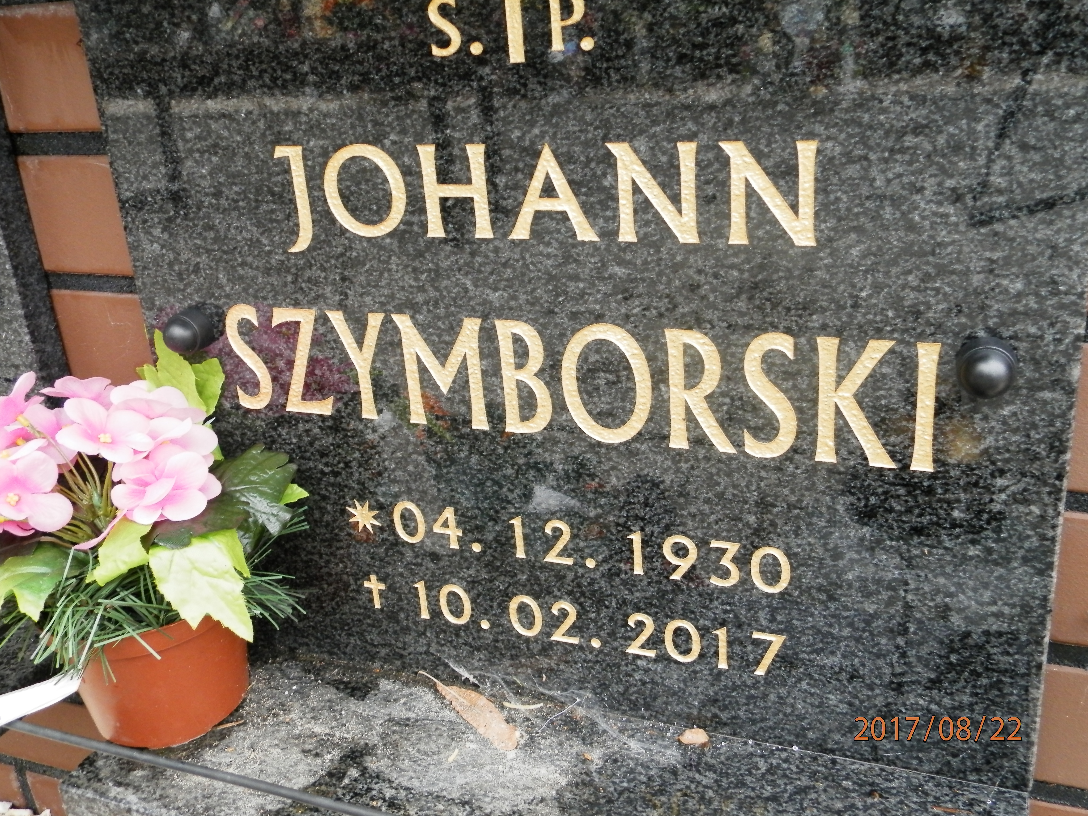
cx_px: 544
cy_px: 408
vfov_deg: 41.8
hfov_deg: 54.0
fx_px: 1069
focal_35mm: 34
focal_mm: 6.1
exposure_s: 1/40
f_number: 3.3
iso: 200
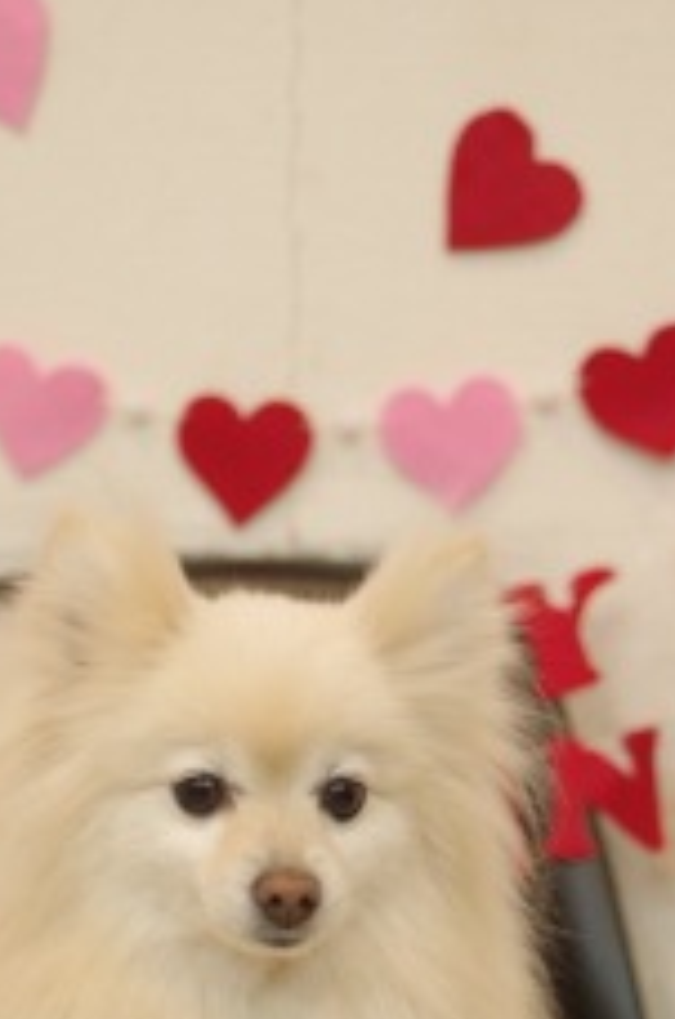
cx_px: 224
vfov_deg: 14.2
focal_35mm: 144
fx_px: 4068
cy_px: 876
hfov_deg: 9.5
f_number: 2.8
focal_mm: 55
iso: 800
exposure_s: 1/100
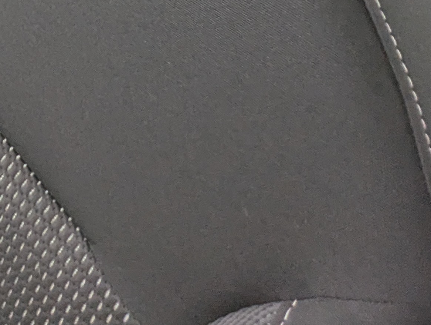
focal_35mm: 56
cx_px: -3
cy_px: -162
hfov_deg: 31.6
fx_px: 698
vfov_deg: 21.8
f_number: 2.2
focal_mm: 2.35
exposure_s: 1/23.8
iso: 35
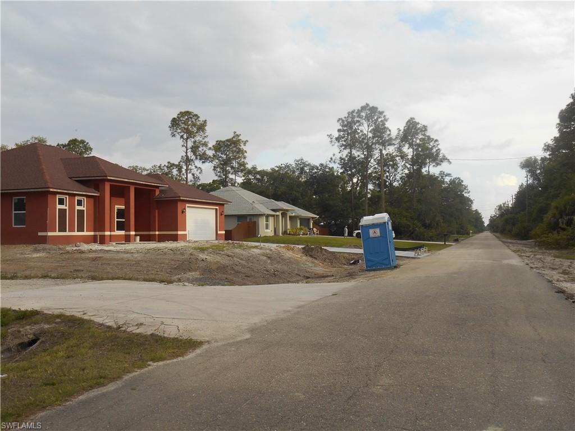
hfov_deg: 52.6
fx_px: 581
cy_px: 216
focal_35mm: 35
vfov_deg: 40.7
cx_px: 288
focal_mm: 6.3
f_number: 3.7
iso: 80
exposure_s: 1/80
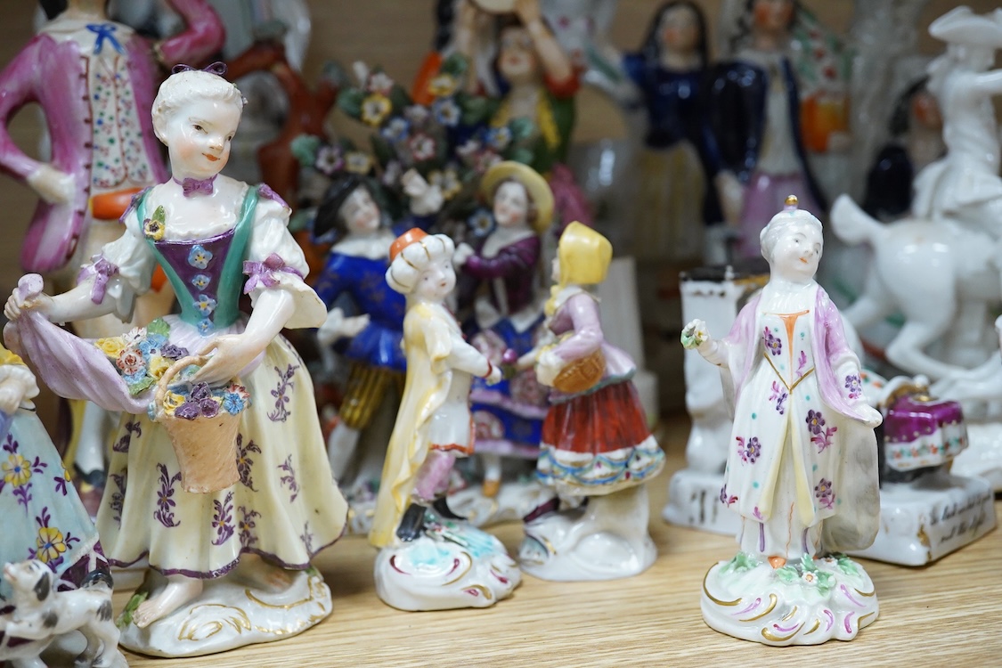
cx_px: 501
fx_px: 1252
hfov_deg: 43.6
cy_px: 334
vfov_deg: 29.9
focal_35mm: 45
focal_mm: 30
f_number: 8
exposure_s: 1/160
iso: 2500
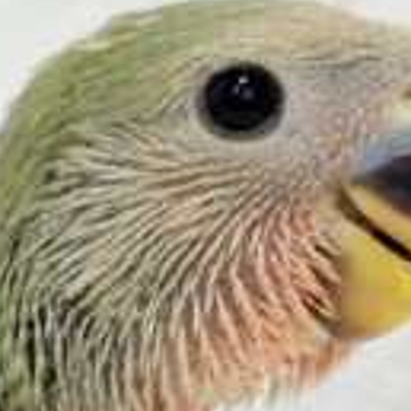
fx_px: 3063
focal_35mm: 228
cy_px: 440
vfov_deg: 7.6
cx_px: -194
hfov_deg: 7.5
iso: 50
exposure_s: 1/50
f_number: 1.6
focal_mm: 5.96
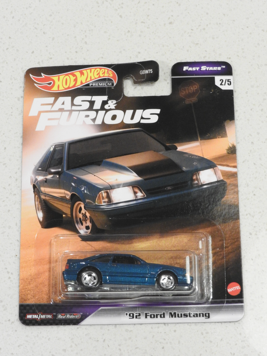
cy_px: 178
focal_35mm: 80
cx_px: 134
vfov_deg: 24.4
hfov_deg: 18.4
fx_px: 823
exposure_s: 1/10
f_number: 8
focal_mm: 14.3
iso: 800
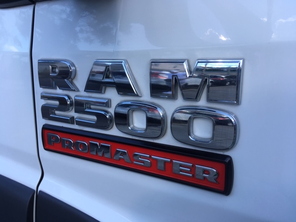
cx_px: 148
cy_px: 111
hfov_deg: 61.7
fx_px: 248
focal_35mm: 29
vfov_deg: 48.2
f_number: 2.2
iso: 25
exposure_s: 1/227
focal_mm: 4.15
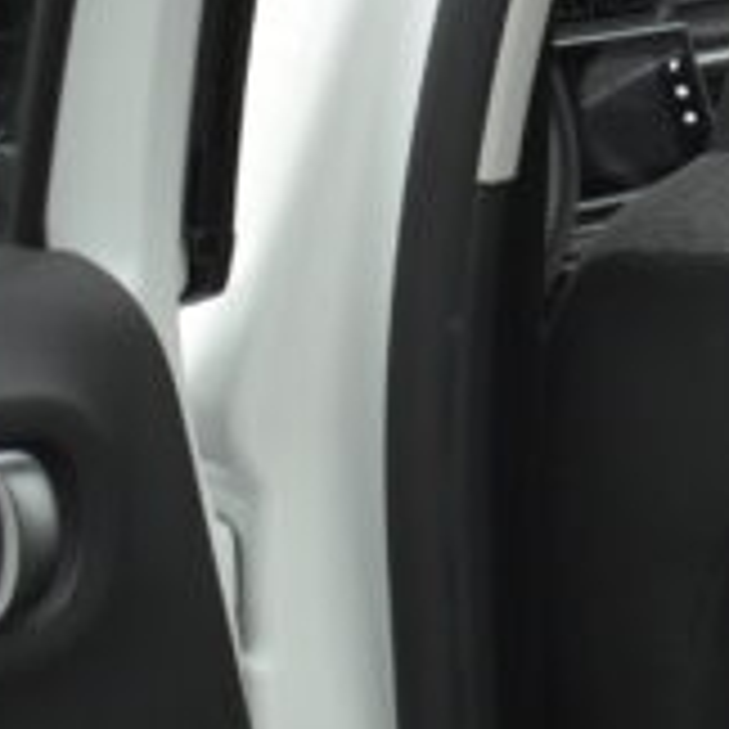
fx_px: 2597
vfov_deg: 16.0
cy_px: 277
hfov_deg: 14.7
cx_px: 1156
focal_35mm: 109
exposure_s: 1/125
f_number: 3.5
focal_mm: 18
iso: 1600
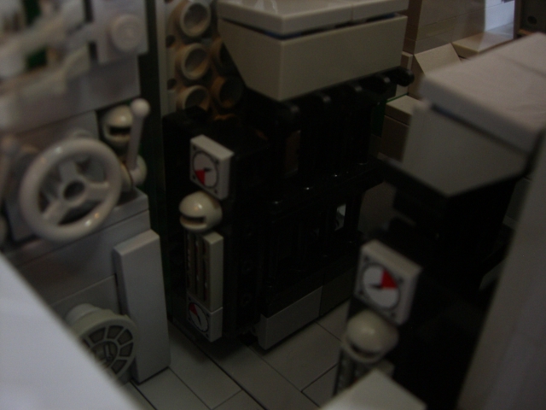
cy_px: 205
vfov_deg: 37.7
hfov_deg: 49.0
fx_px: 599
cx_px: 273
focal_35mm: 38
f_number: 2.7
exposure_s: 1/8
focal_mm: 6.2
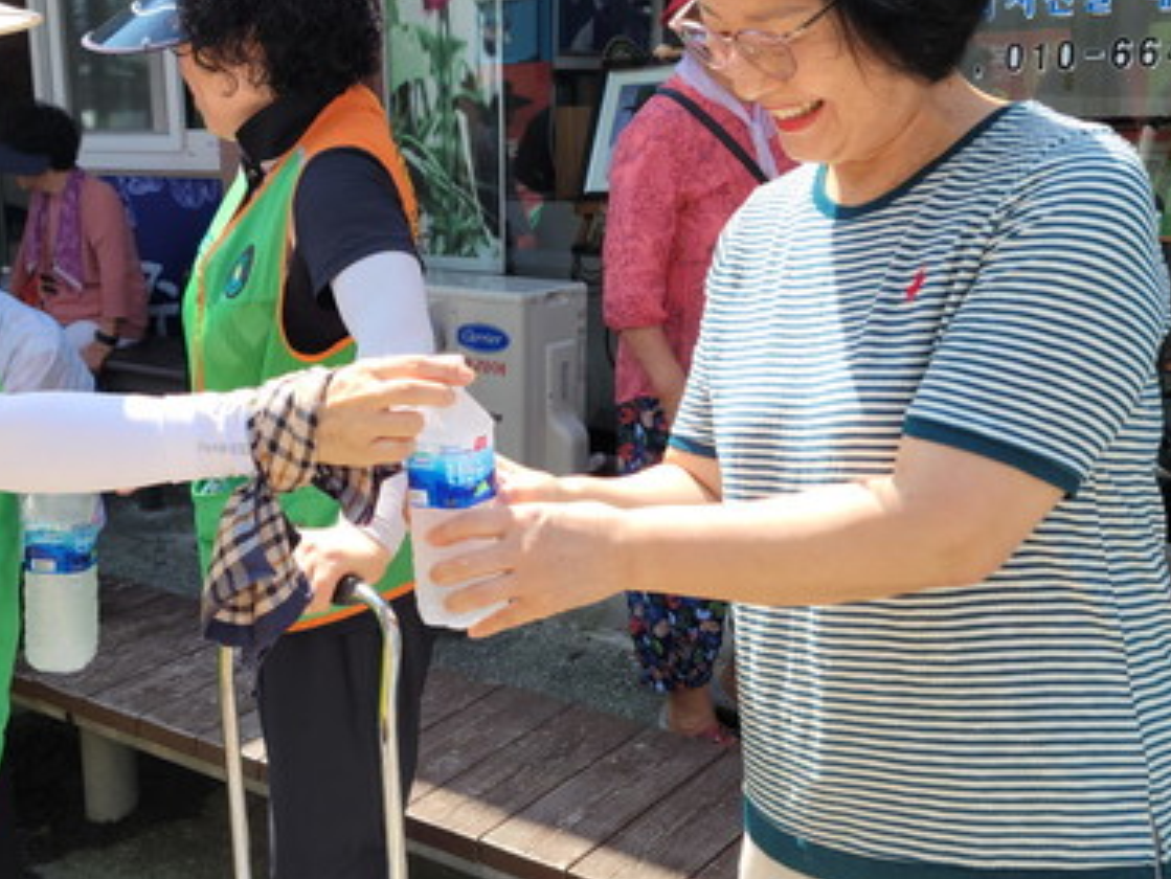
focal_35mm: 45
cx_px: 405
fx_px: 1523
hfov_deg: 41.6
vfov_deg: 32.2
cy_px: 389
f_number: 2
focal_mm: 5.9
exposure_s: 1/285
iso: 25
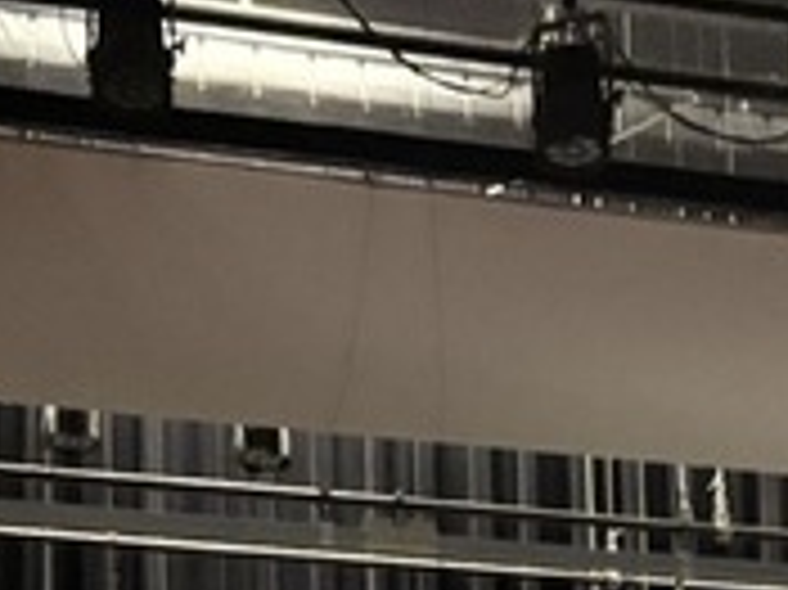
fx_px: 2707
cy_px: 1329
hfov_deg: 16.3
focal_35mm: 119
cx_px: 770
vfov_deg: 10.9
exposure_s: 1/30
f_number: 1.6
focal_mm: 5.96
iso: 800
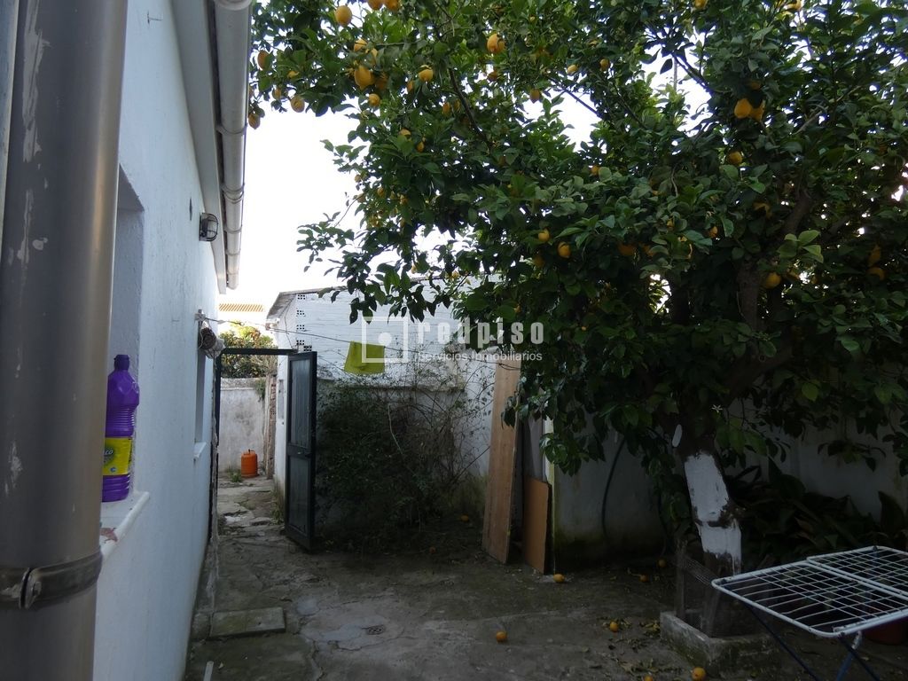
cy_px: 340
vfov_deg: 66.0
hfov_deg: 81.7
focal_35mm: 20
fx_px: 525
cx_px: 454
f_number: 2.8
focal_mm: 3.6
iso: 80
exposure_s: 1/80
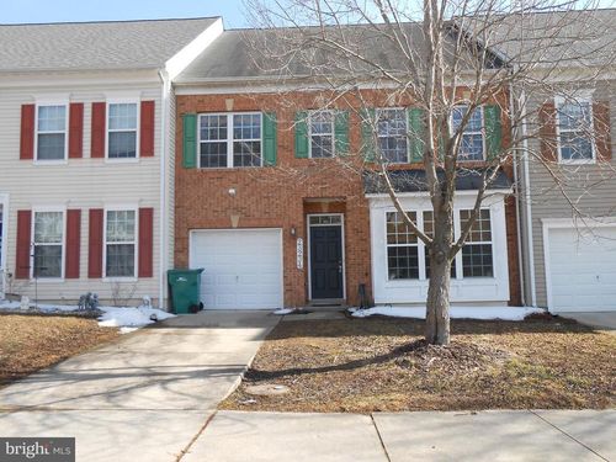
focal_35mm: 26
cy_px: 231
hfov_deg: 67.3
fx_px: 463
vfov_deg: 53.1
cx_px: 308
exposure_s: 1/320
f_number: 3.5
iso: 80
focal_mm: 4.6
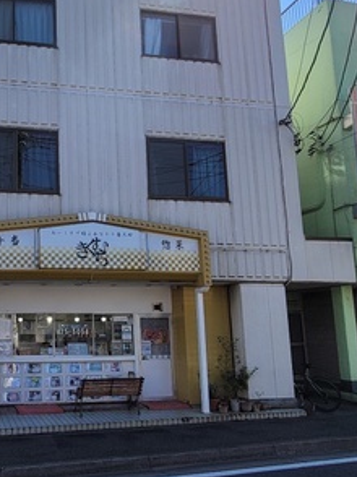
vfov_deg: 58.3
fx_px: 427
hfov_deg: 41.8
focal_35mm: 31
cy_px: 263
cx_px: 37
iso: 64
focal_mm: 2.2
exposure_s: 1/1468
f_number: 2.2
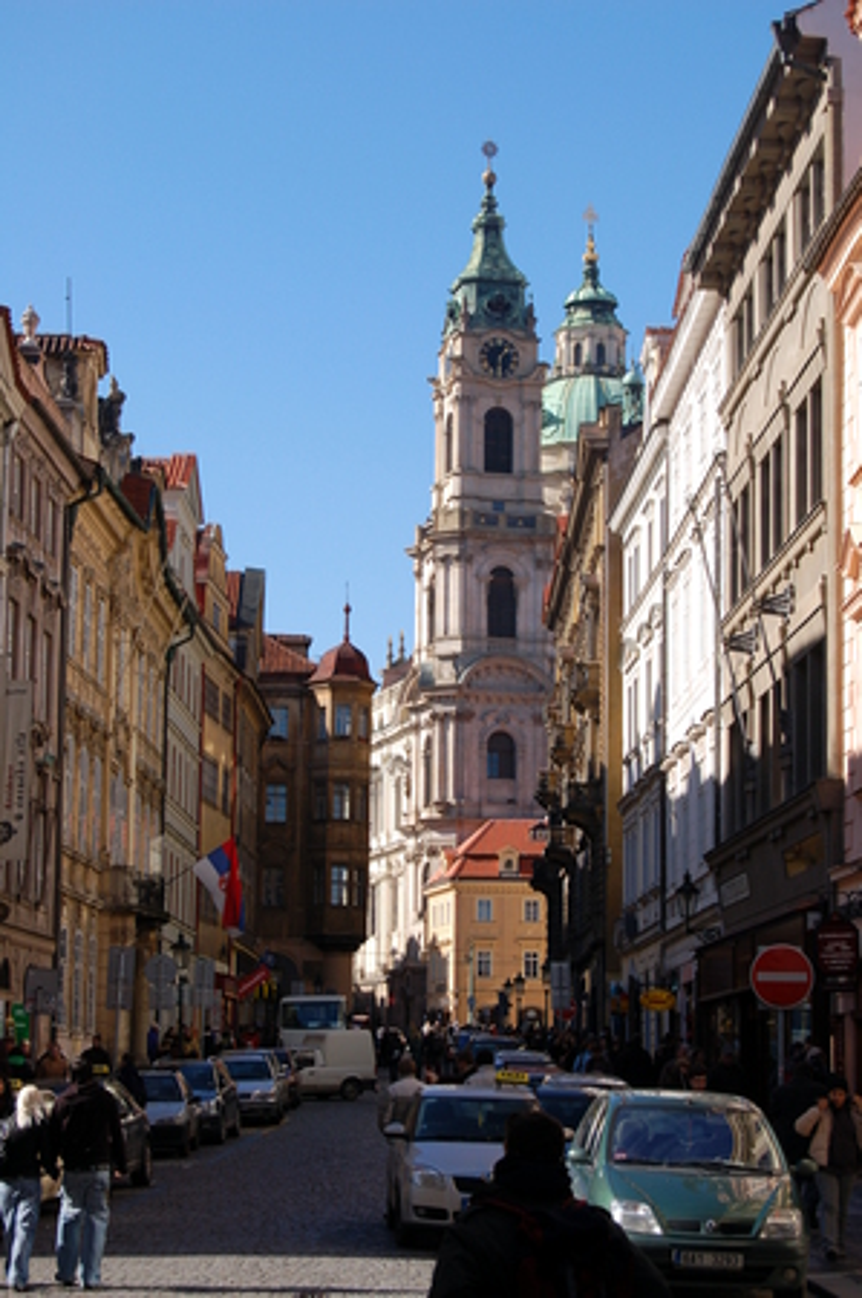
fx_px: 2700
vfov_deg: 27.0
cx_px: 431
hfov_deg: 18.1
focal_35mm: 75
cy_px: 649
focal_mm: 50
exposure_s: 1/320
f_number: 9
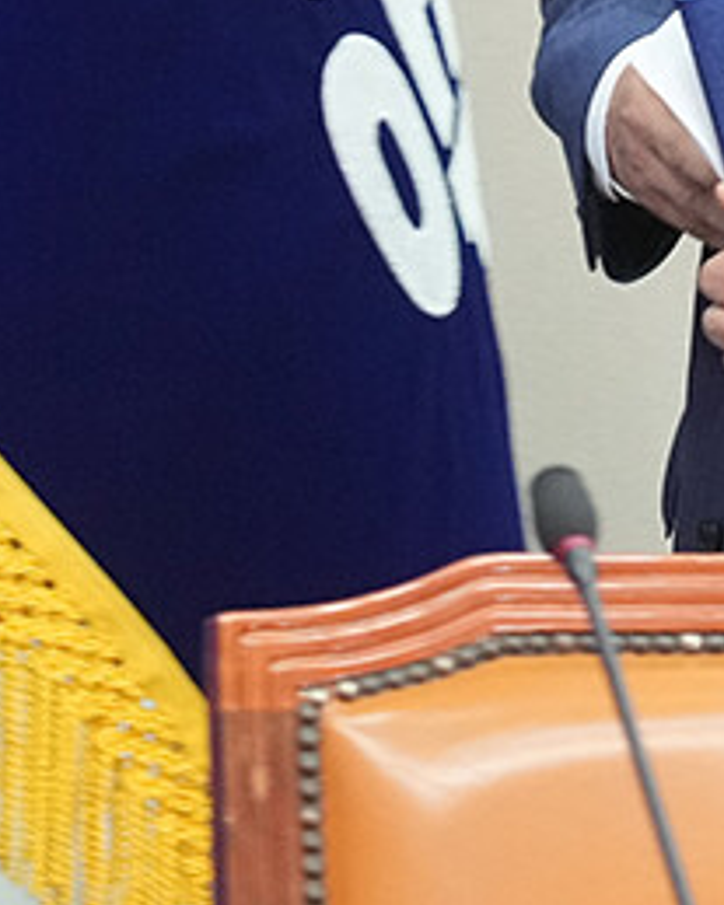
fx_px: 10184
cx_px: 579
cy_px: -363
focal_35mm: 380
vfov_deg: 5.1
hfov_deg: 4.1
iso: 3200
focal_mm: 105
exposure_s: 1/200
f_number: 5.6
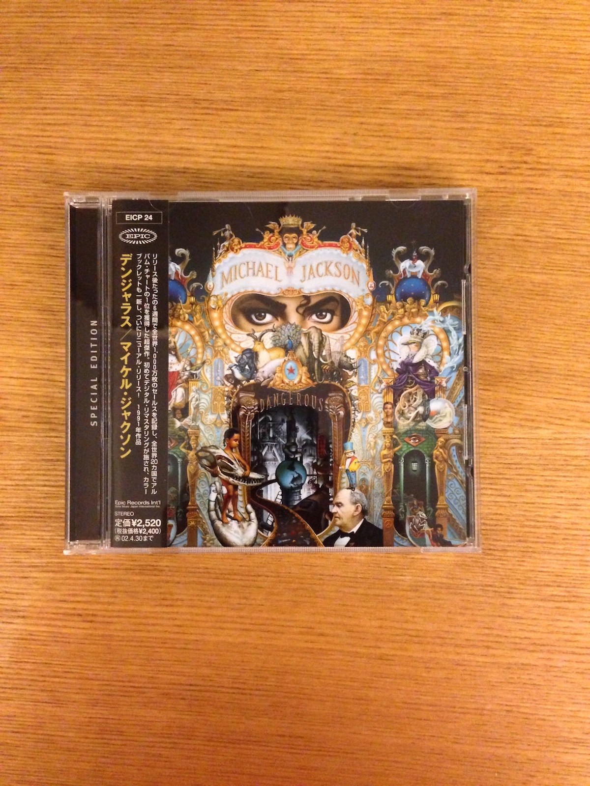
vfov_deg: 55.4
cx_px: 295
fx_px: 750
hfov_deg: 42.9
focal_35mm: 33
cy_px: 393
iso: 800
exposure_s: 1/17
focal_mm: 4.13
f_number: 2.4
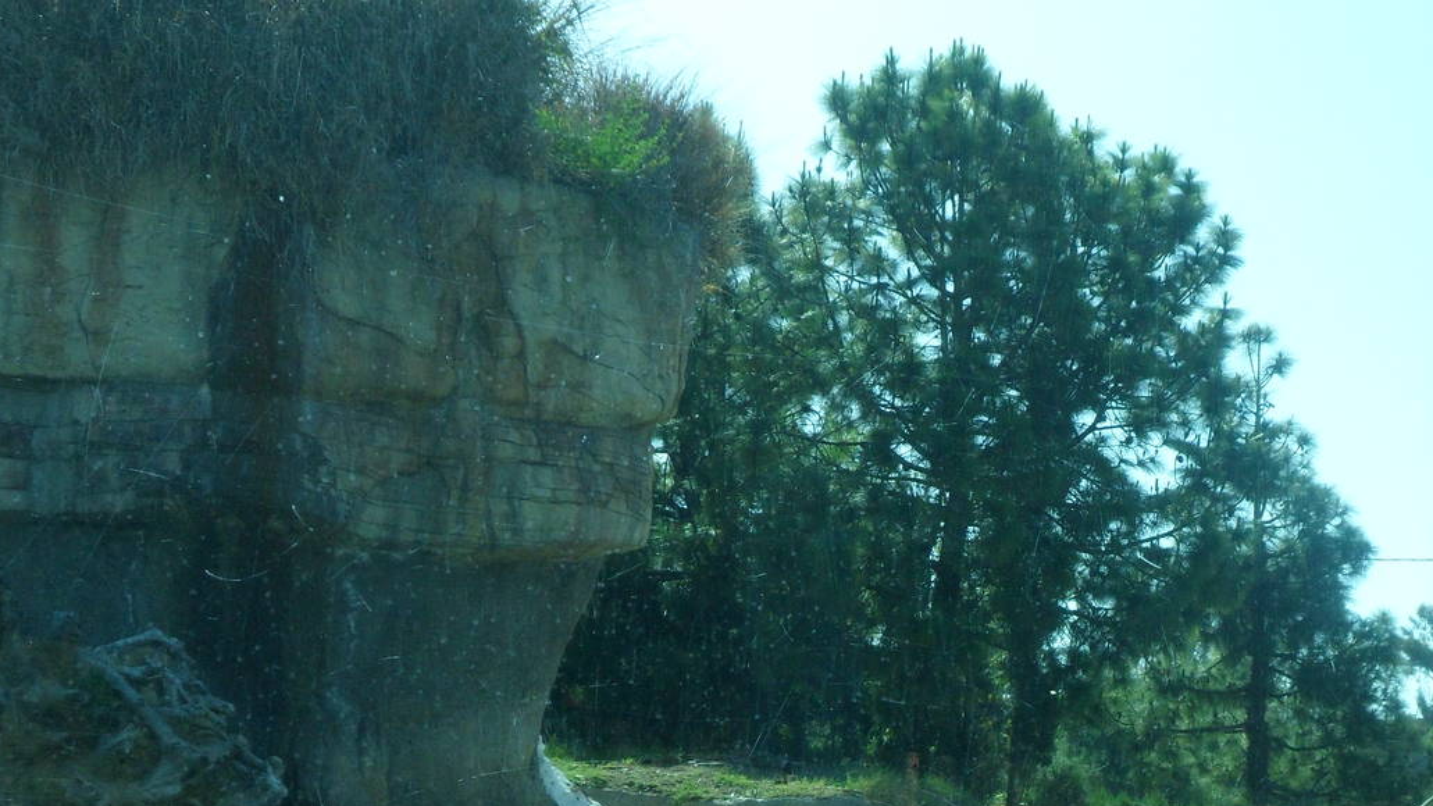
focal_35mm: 71
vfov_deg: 16.8
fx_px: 2698
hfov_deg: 29.3
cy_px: 723
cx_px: 1079
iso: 80
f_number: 4
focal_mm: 6.5
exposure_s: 1/350
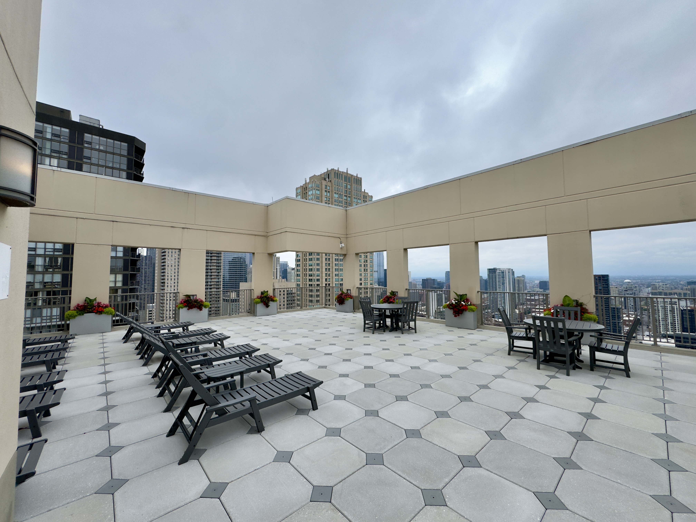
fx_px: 281
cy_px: 261
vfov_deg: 85.7
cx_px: 348
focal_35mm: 14
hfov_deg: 102.1
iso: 50
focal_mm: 2.22
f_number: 2.2
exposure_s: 1/2415
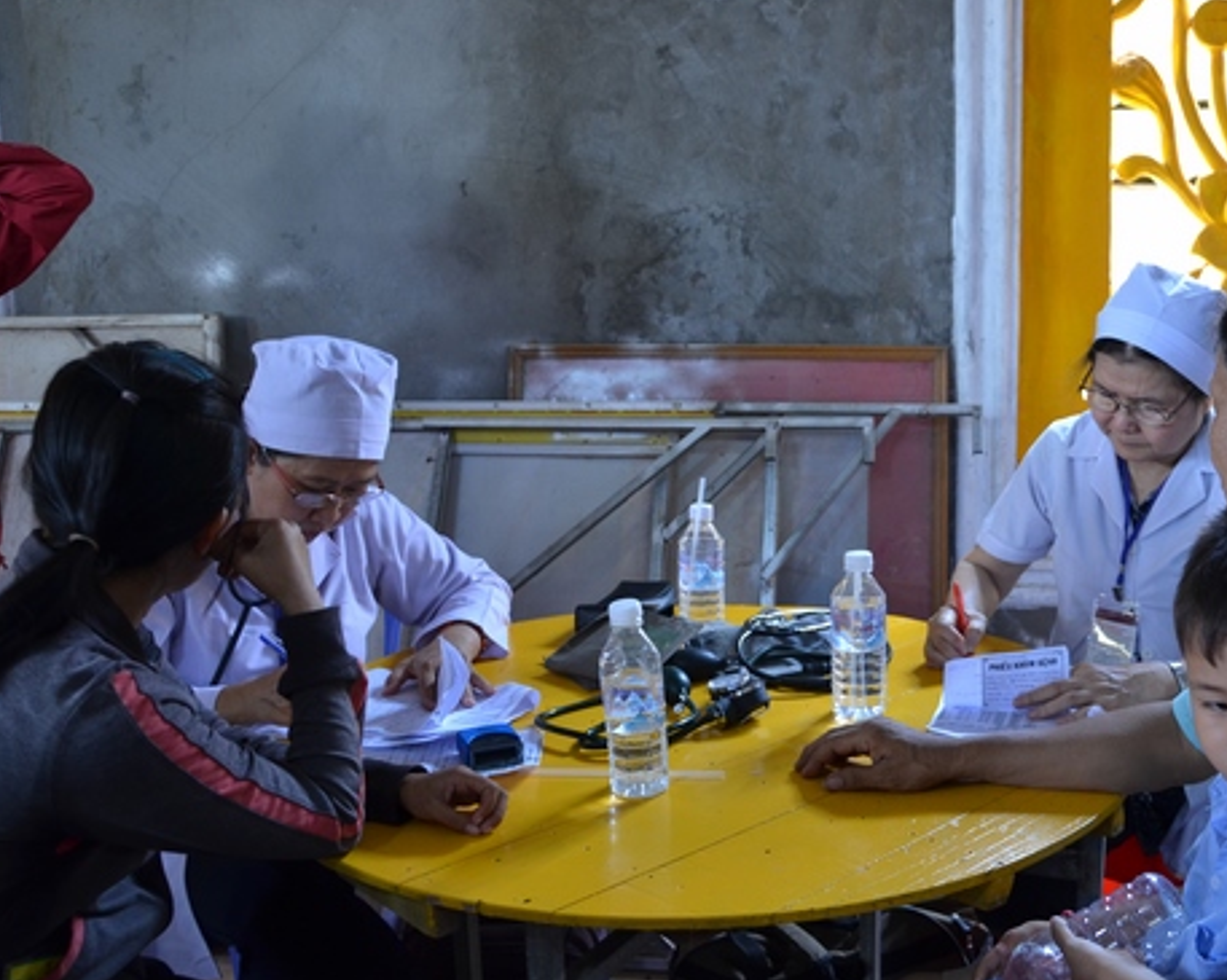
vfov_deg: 41.1
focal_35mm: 36
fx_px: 1306
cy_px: 501
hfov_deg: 49.2
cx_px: 843
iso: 640
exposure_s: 1/50
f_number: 3.5
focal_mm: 18
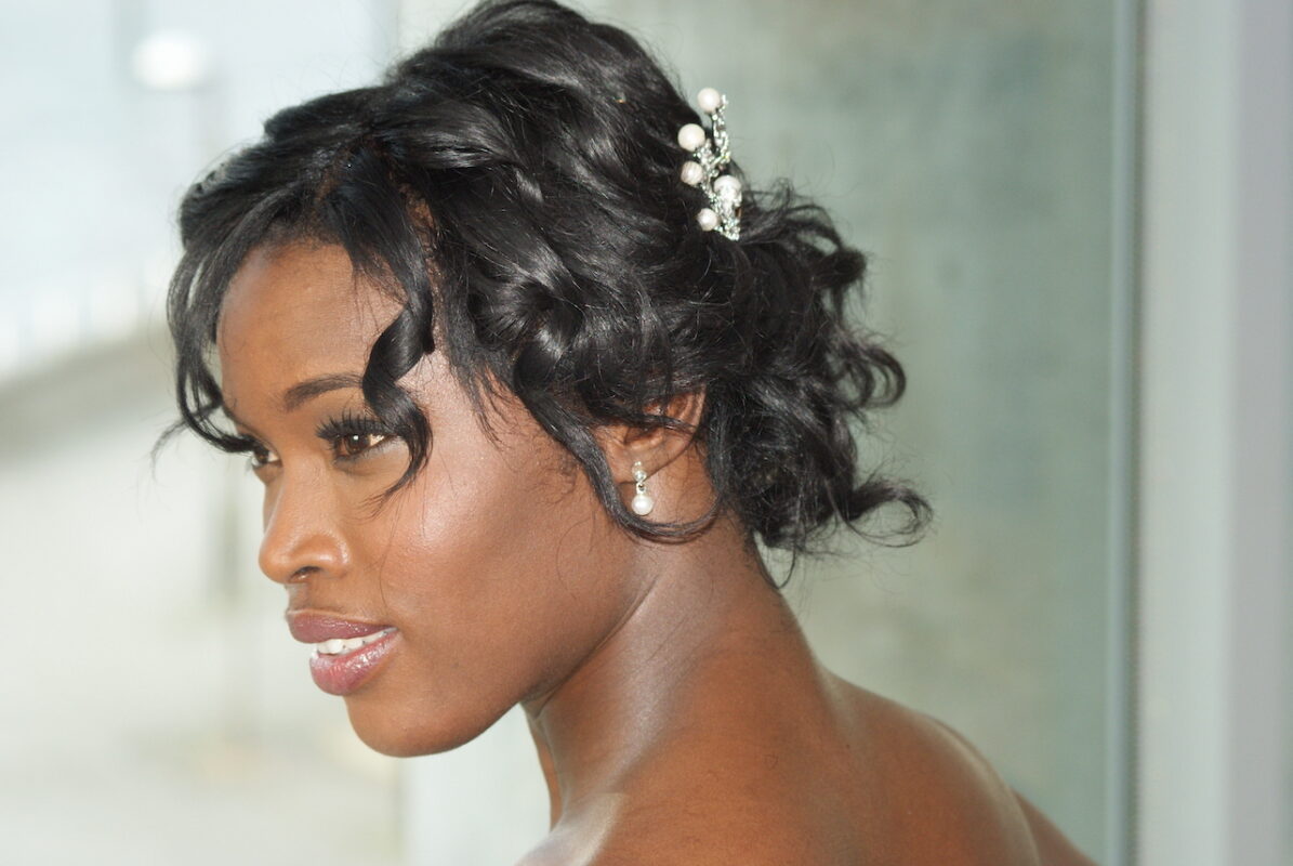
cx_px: 646
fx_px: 6473
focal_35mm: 180
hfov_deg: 11.4
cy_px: 433
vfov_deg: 7.7
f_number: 5.6
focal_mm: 120
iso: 400
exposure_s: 1/125
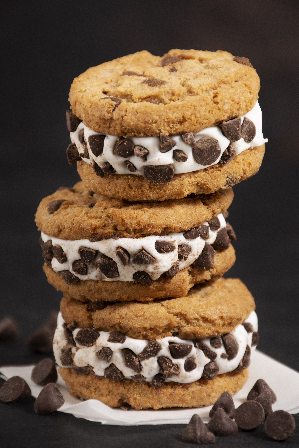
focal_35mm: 210
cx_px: 150
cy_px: 224
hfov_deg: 6.5
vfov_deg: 9.8
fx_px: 2616
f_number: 8
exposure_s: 1/125
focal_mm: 140
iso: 200
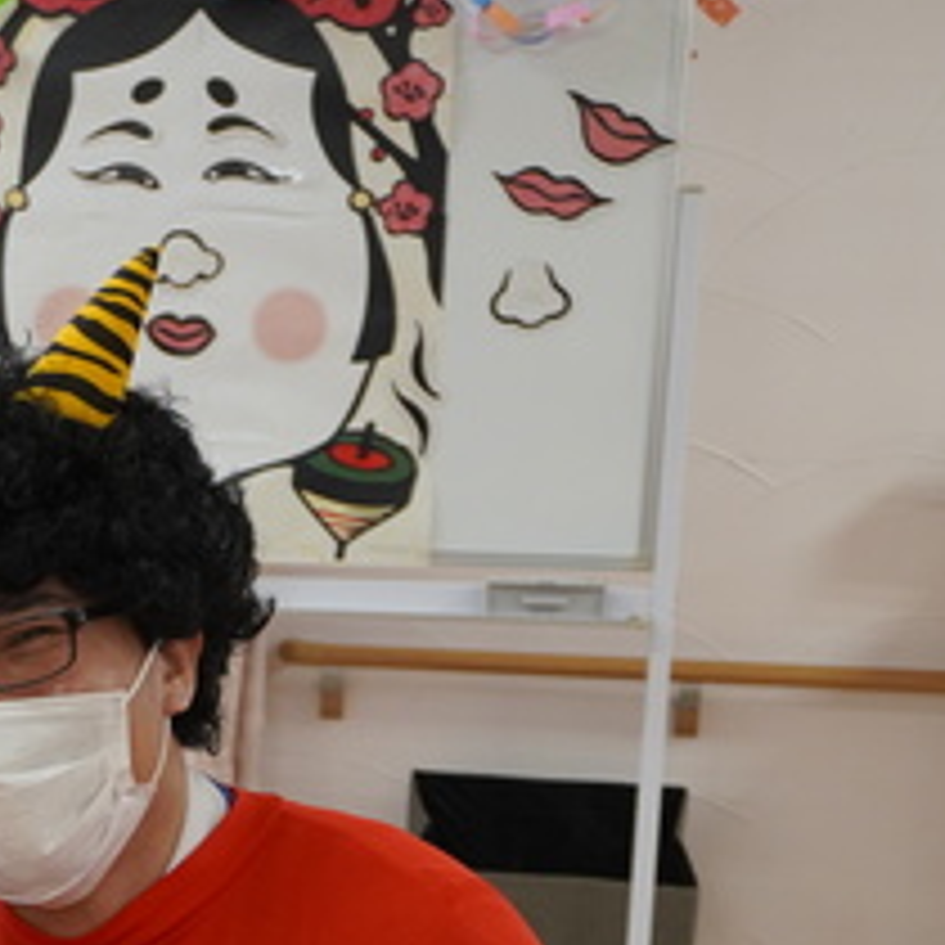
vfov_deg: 18.7
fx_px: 2817
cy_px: 855
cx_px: -256
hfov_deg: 17.9
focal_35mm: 91
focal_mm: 25
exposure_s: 1/160
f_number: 4.5
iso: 800
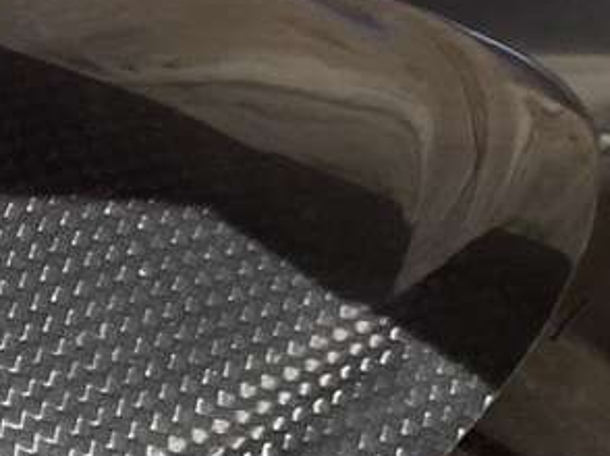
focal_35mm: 177
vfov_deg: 7.6
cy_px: 1244
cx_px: -734
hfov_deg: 10.1
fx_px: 3117
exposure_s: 1/2183
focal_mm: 4.25
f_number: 1.8
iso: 32
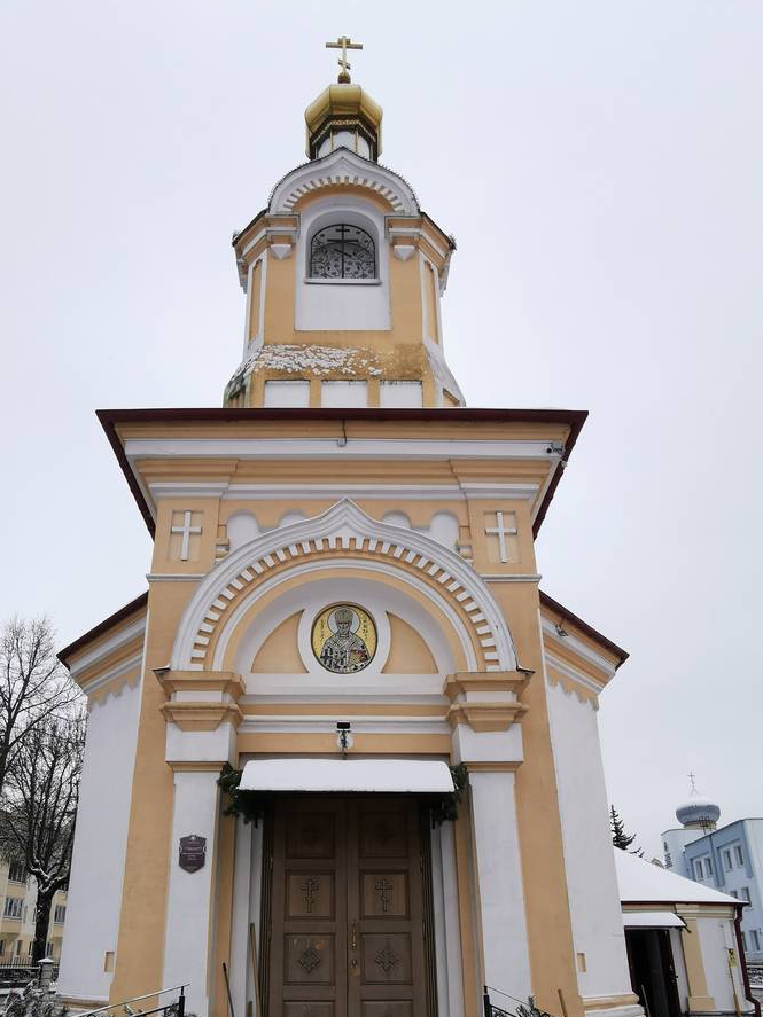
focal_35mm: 23
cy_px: 683
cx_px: 350
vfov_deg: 71.6
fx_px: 676
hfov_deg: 58.8
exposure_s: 1/158
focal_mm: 2.26
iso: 50
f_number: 2.2
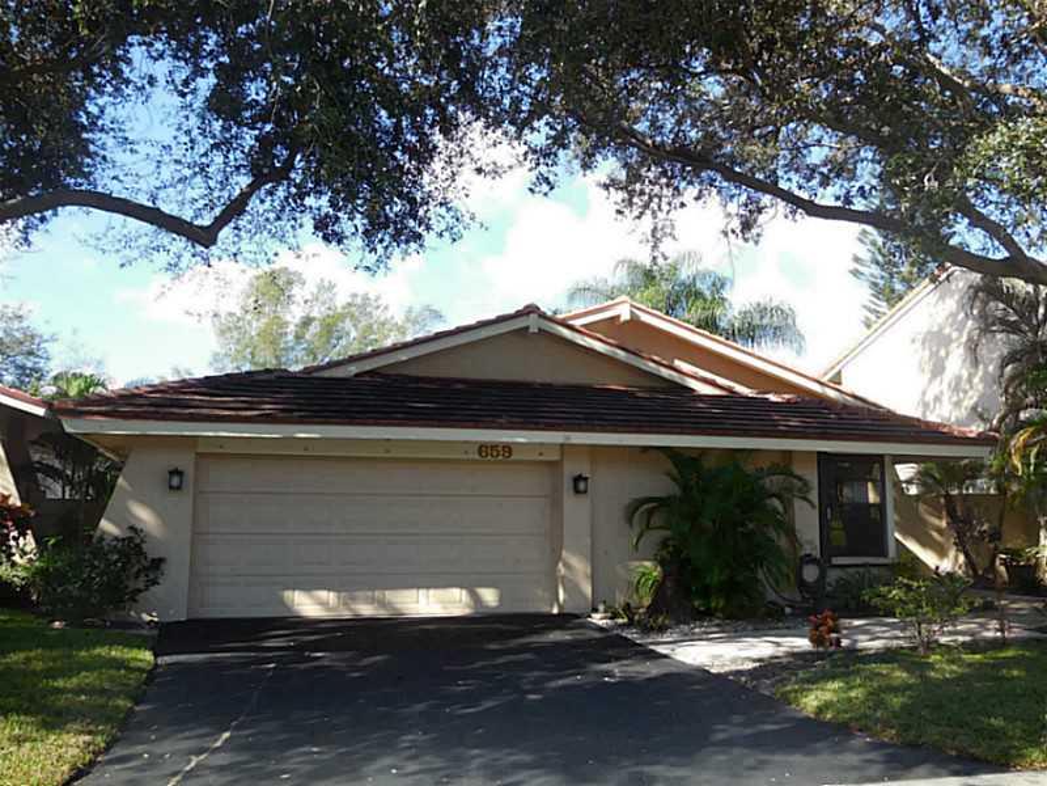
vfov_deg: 41.8
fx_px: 1028
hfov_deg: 54.0
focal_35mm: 34
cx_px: 524
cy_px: 393
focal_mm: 6.1
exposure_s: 1/400
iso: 125
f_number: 3.4
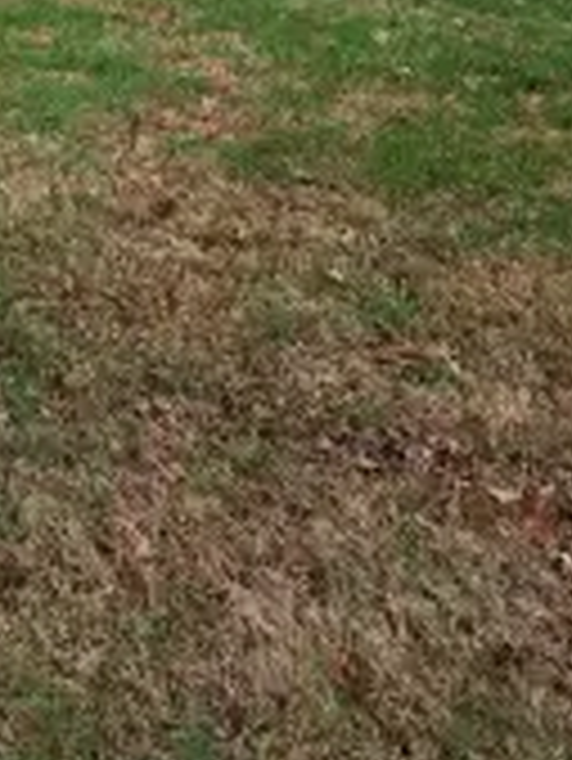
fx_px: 902
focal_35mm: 41
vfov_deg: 41.9
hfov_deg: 31.4
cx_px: -50
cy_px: 70
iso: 50
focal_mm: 2.2
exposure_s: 1/193
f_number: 2.2
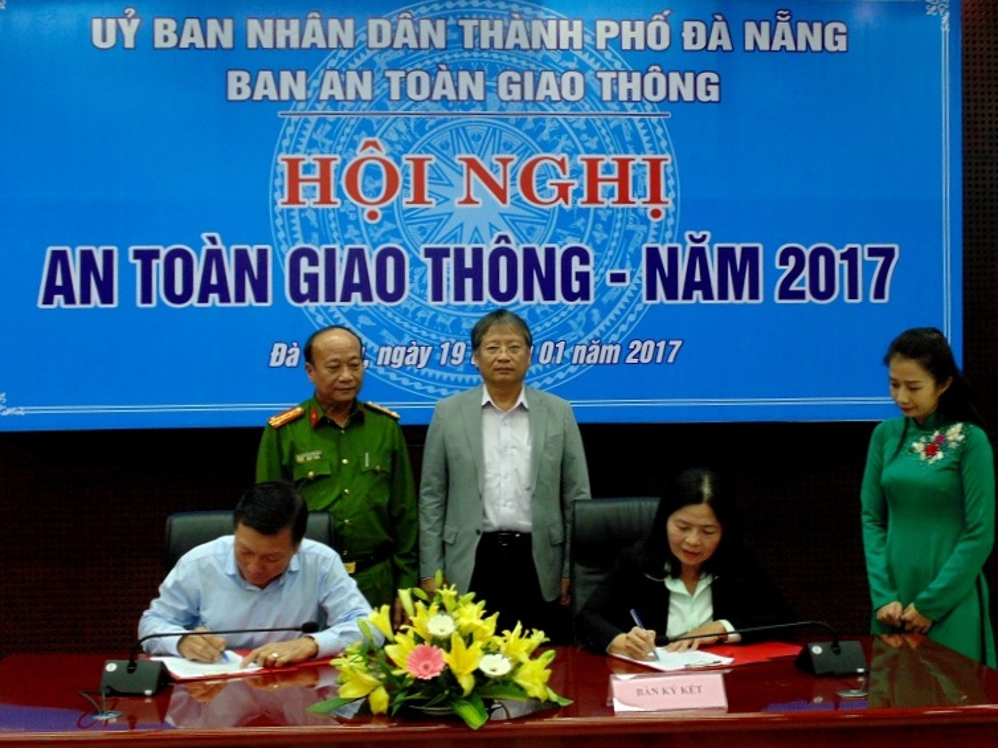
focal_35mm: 41
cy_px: 374
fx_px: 1182
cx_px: 499
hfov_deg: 45.8
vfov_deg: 35.1
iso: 200
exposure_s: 1/25
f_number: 3.6
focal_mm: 7.4
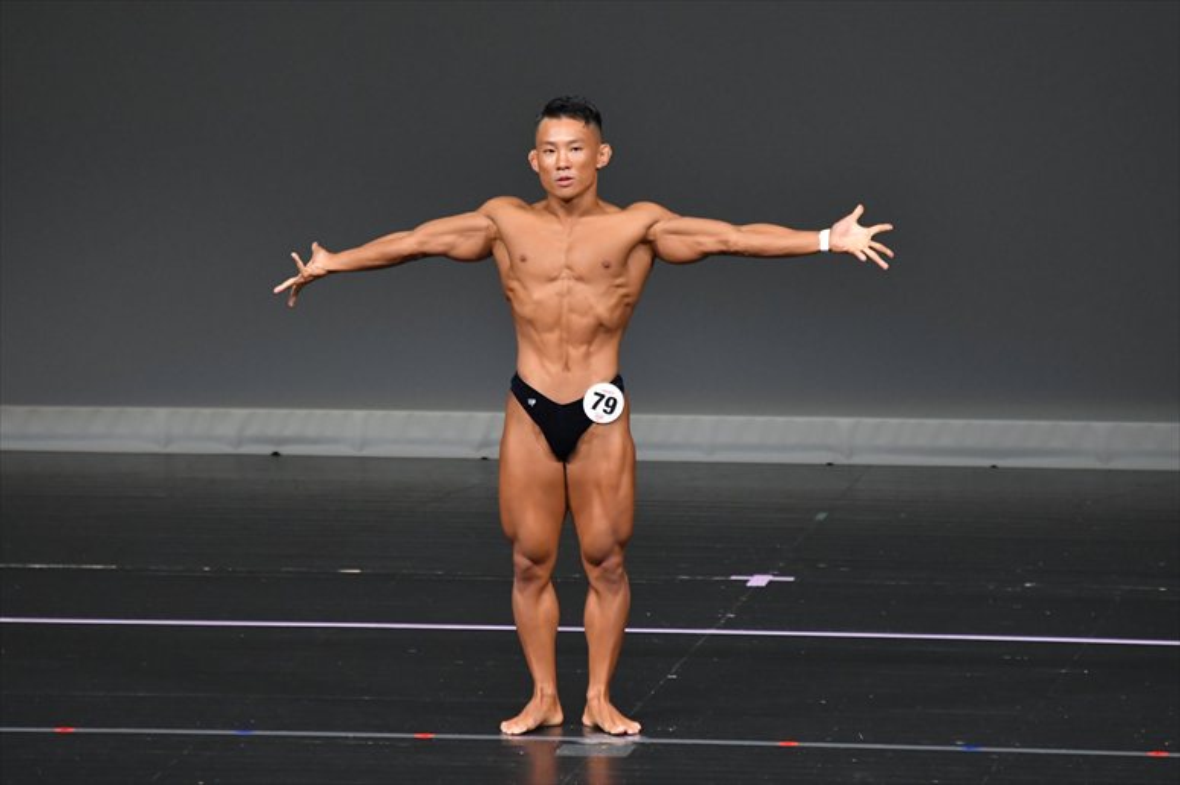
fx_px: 12286
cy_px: 392
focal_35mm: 375
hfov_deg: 5.5
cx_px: 590
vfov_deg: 3.7
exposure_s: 1/400
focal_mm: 250
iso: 4000
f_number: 5.6
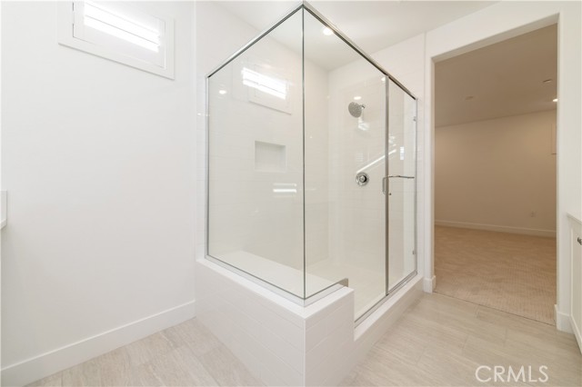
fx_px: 226
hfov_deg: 104.3
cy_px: 194
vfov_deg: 81.1
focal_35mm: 14
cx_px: 291
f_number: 4.5
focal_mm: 14
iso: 200
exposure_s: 1/80
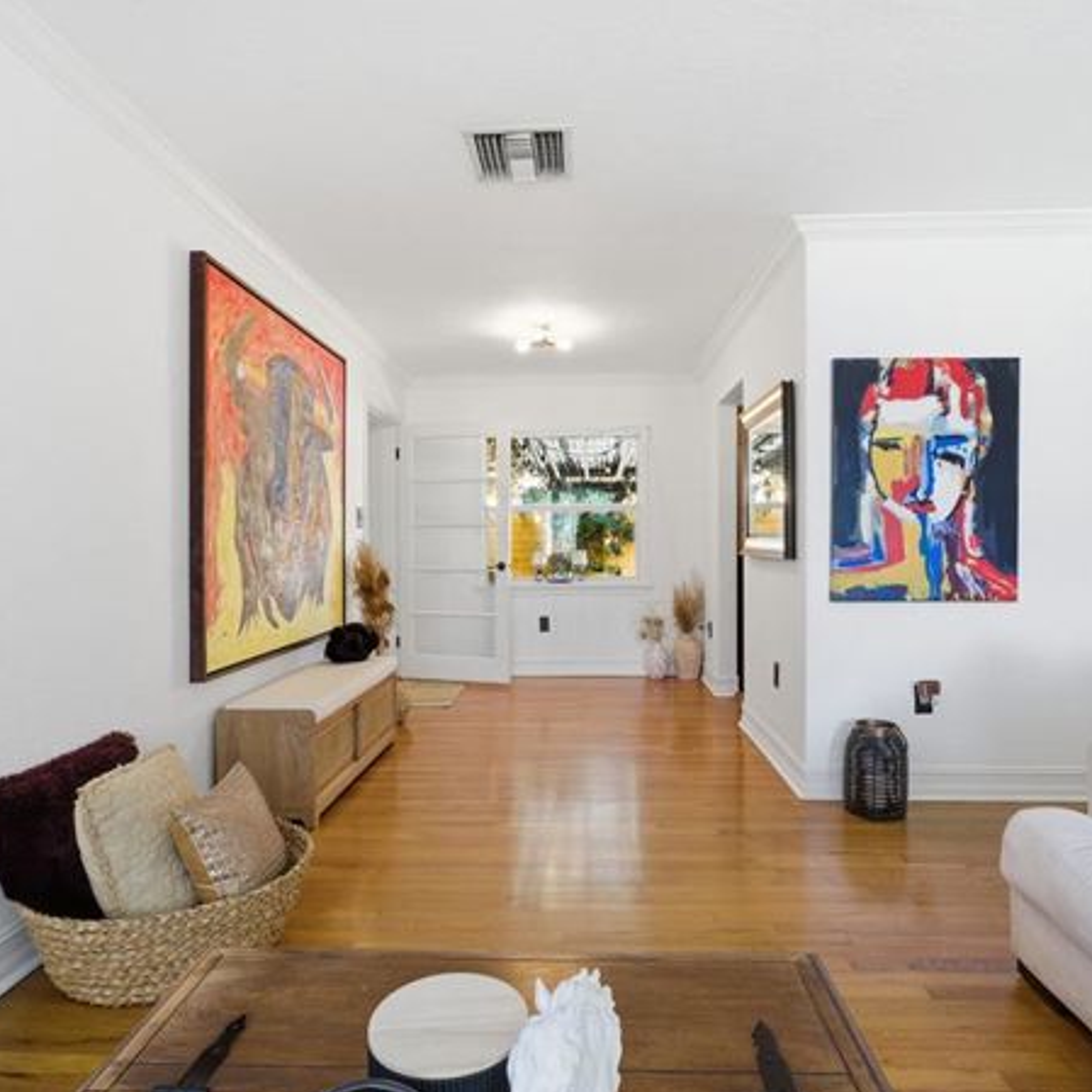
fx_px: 714
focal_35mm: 20
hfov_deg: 74.8
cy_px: 550
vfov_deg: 74.8
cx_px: 558
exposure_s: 1/25
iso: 400
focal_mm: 10
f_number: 9
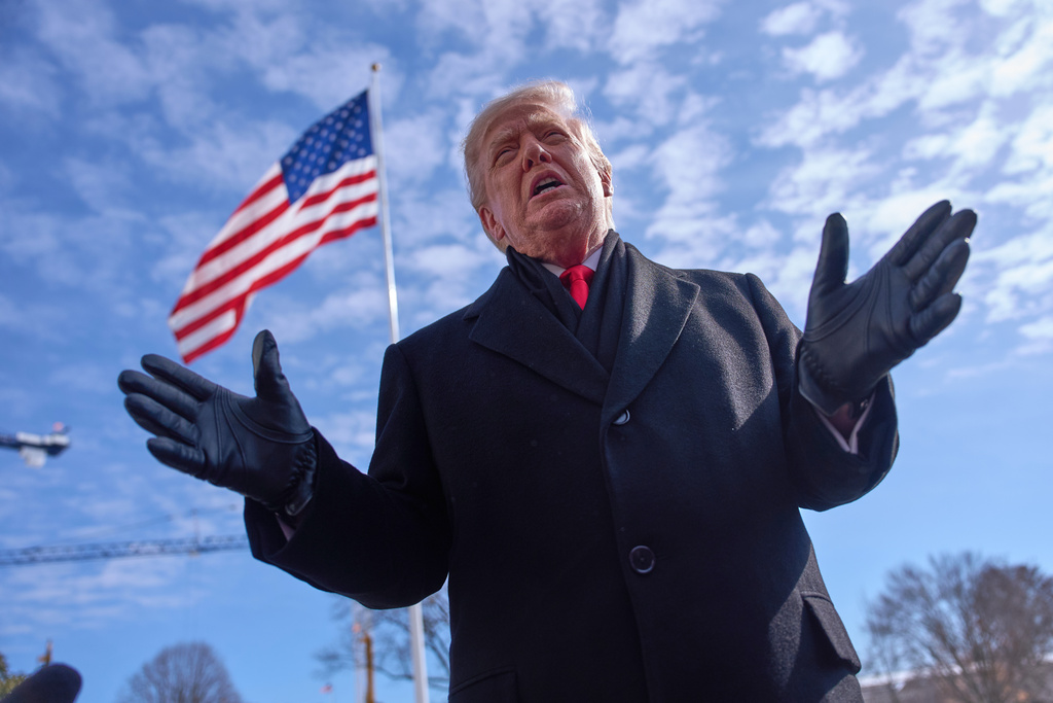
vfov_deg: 45.0
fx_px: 848
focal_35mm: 29
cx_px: 526
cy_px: 352
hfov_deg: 63.7
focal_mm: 29
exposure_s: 1/6400
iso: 200
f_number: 2.8
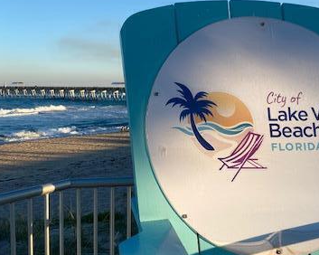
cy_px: 132
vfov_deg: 32.7
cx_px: 183
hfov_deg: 40.3
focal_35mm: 46
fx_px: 434
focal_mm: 4.25
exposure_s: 1/1727
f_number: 1.8
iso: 32
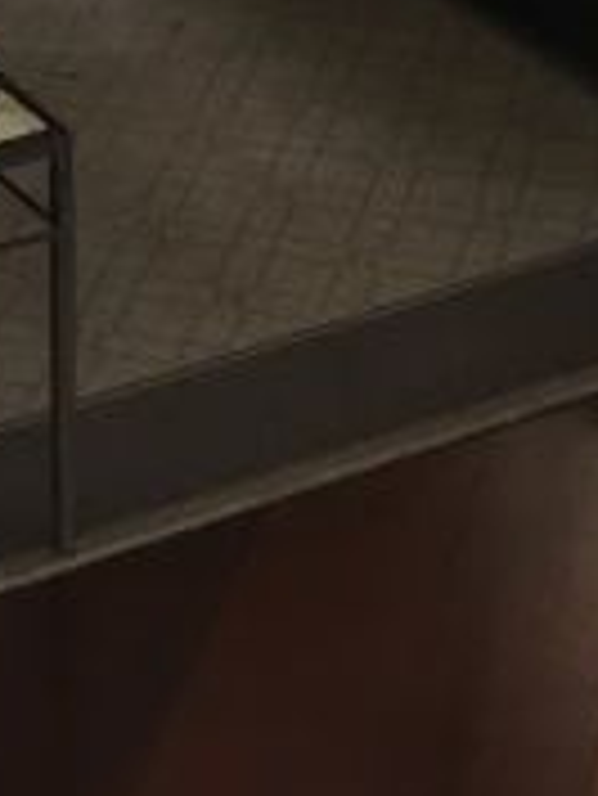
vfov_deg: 13.1
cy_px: -908
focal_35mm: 126
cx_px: 220
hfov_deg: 11.8
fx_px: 2899
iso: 100
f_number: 2.2
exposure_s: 1/30
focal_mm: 4.15
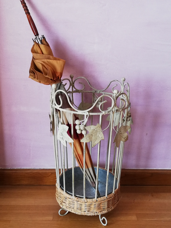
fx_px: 283
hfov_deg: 33.6
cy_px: 114
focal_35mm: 43
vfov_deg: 43.9
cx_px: 86
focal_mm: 3.81
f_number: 2.2
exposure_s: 1/50
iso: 160
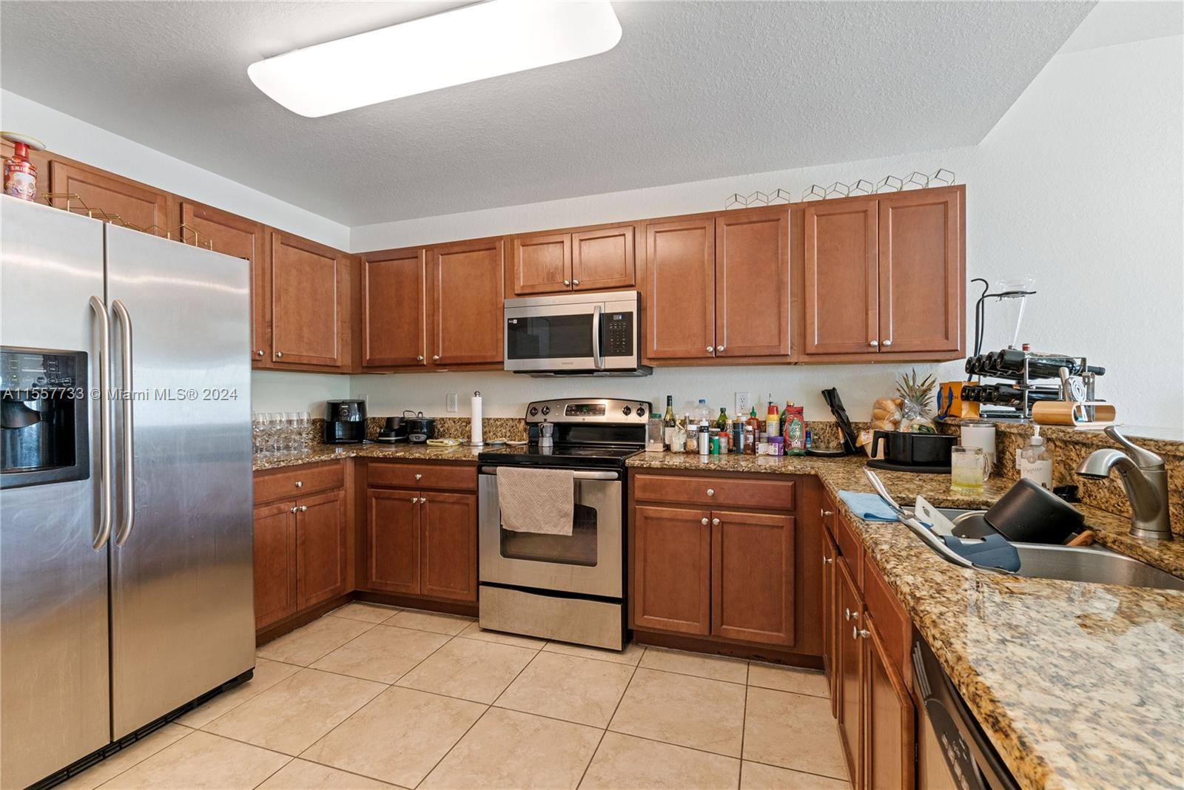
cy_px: 395
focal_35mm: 16
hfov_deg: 96.7
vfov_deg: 73.8
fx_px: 526
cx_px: 592
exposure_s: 1/1.67
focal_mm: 16
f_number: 13
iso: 640
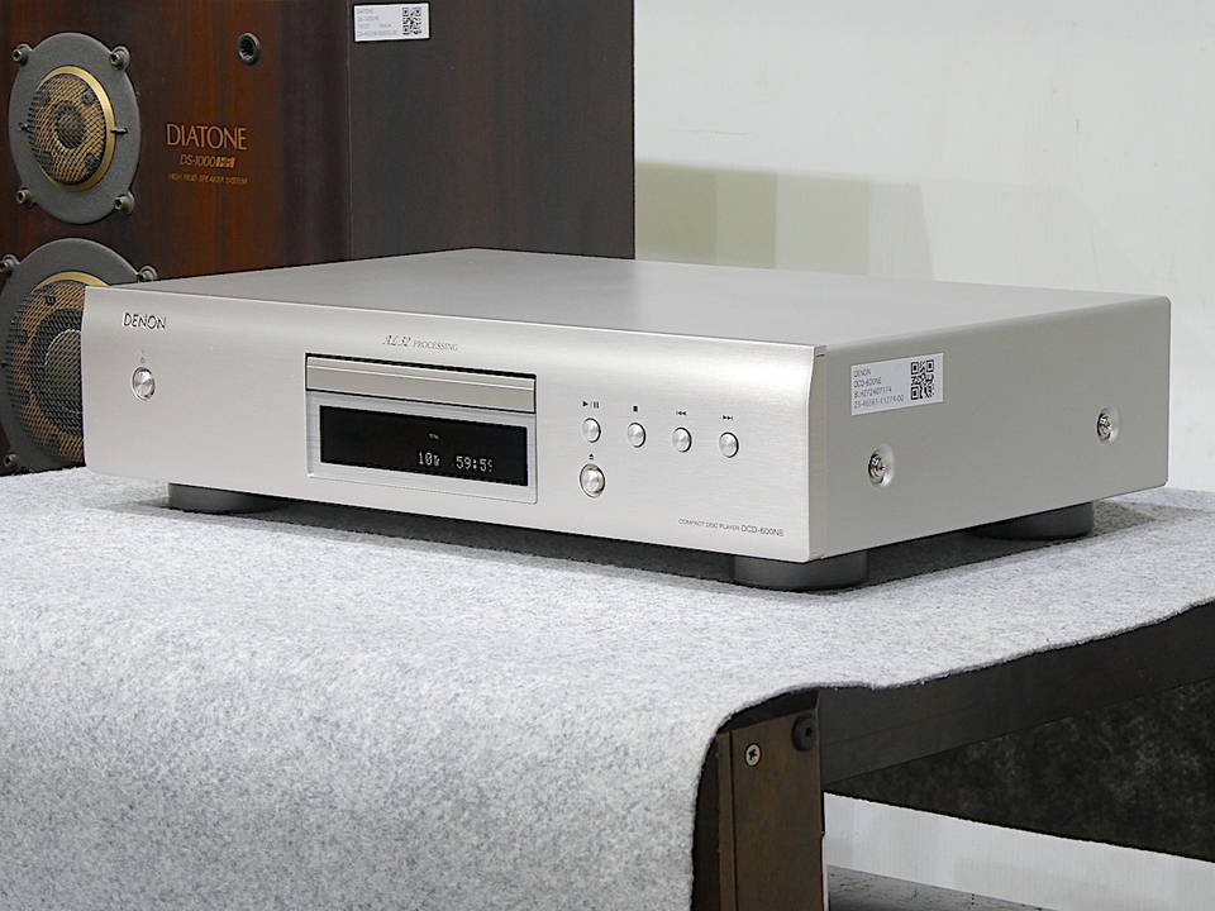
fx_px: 3721
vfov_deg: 14.0
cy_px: 456
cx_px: 608
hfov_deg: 18.5
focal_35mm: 106
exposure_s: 1/8
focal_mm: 19
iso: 200
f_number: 5.1
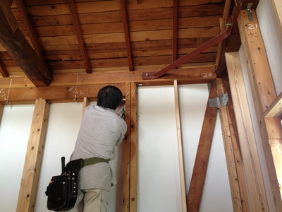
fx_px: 285
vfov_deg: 40.7
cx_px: 141
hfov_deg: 52.6
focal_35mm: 35
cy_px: 106
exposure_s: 1/24
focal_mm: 4.28
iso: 50
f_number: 2.4
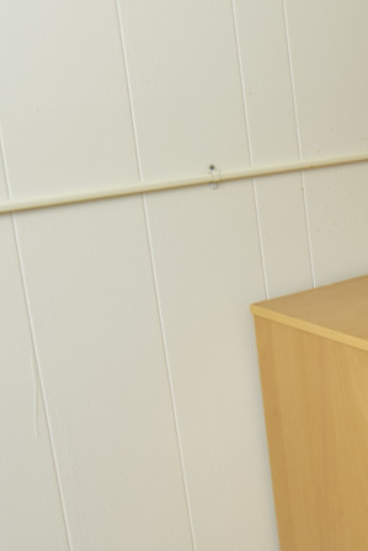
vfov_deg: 31.3
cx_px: 802
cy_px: 207
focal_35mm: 64
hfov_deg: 15.4
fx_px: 980
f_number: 7.1
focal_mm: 14
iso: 250
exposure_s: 1/13
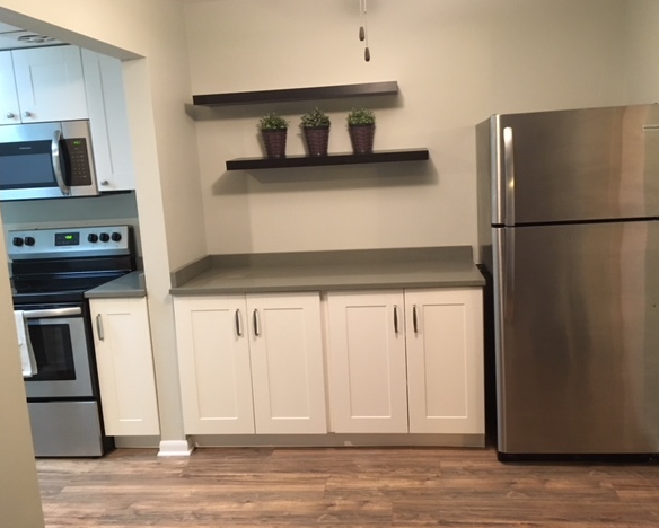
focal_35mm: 31
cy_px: 261
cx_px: 341
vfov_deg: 47.2
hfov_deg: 57.1
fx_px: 605
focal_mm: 4.15
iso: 200
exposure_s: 1/15
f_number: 2.2
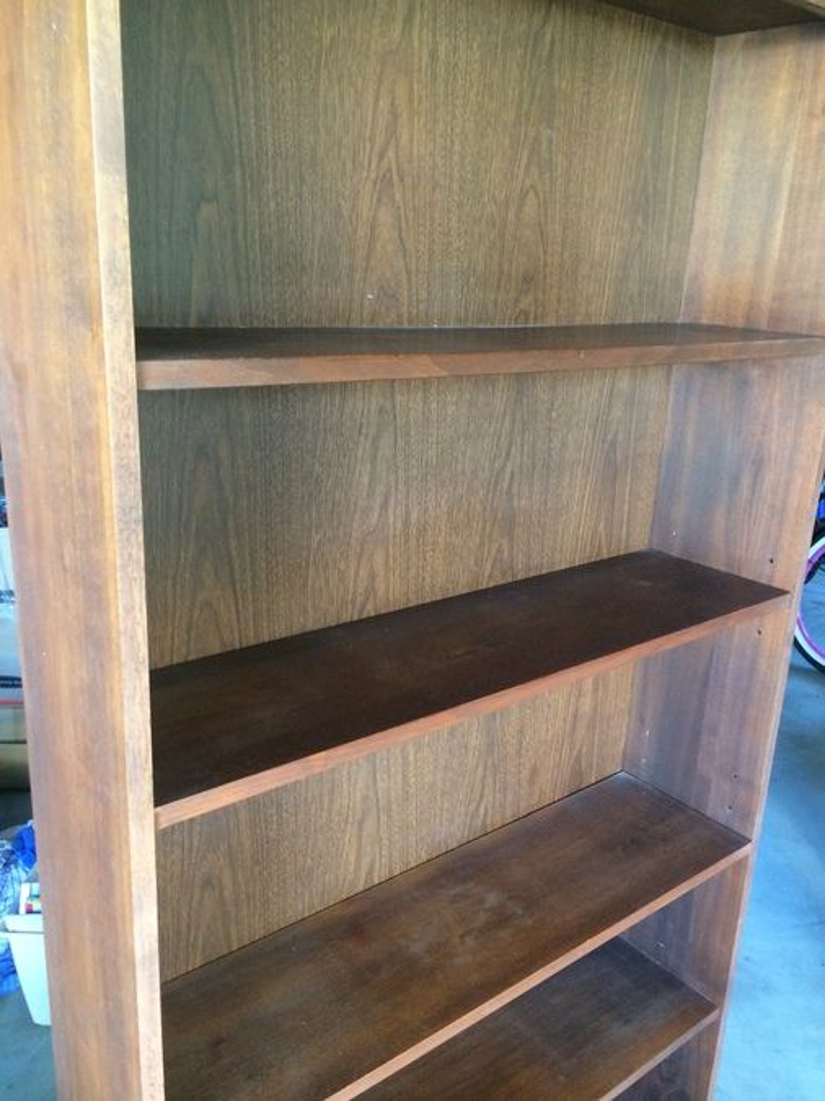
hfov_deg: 46.8
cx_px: 412
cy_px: 550
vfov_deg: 60.0
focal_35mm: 30
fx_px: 954
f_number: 2.2
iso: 250
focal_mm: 4.12
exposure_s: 1/30
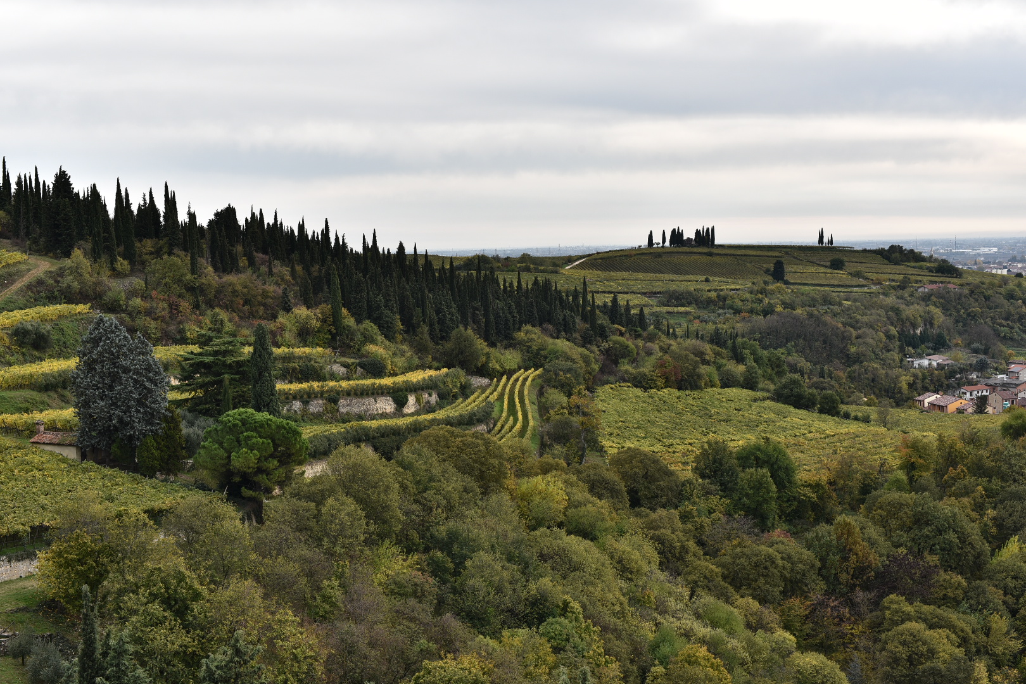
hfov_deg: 39.6
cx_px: 513
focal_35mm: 50
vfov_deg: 27.0
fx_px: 1425
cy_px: 342
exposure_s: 1/80
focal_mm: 50
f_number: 10
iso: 100
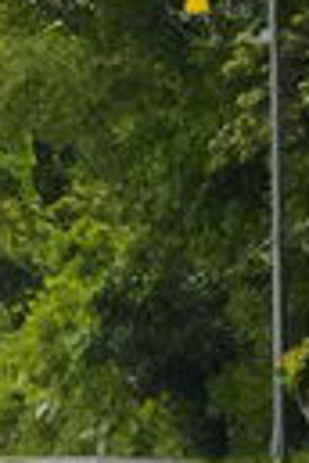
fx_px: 8381
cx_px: -235
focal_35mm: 651
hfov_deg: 2.1
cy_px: 384
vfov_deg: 3.2
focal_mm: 105
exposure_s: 1/8000
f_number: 4
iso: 10000
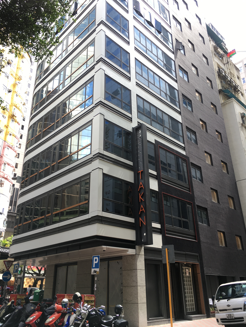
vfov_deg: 61.7
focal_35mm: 29
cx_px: 123
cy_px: 164
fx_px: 275
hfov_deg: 48.2
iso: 25
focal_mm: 4.15
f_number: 2.2
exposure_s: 1/116
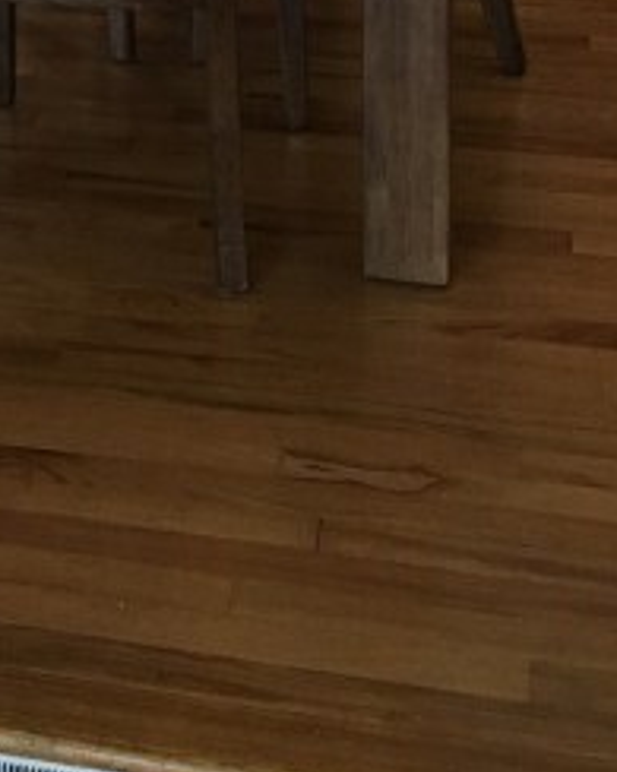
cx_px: -9
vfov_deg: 19.0
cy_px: -377
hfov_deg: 16.9
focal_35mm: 89
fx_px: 2033
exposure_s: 1/30
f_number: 2.2
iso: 125
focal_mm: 4.15
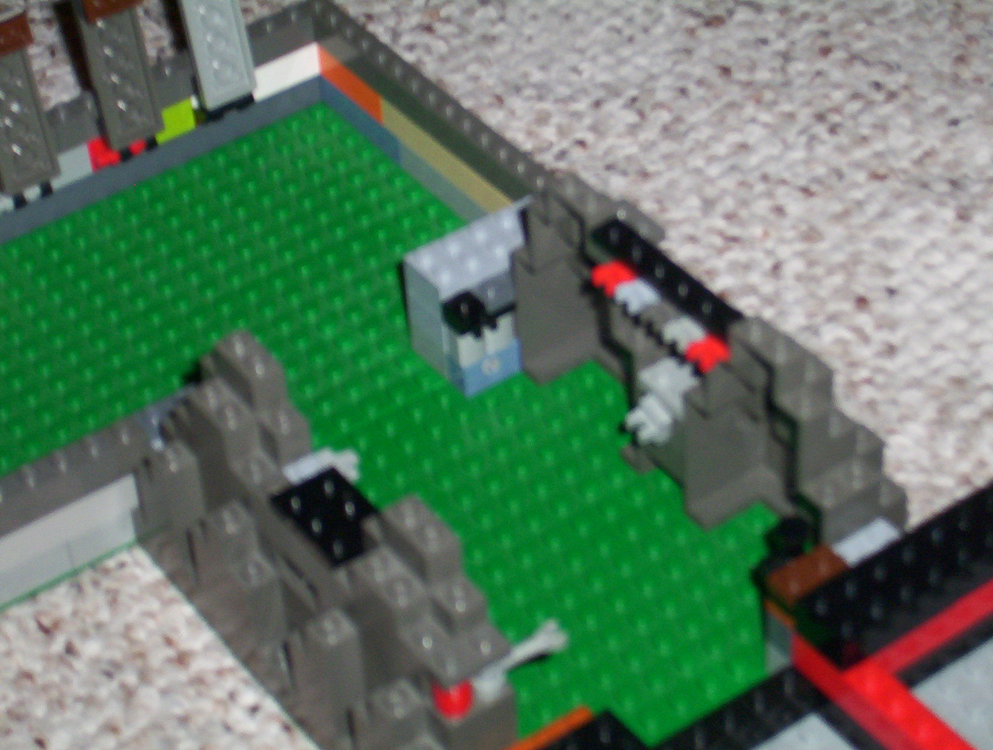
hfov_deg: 19.6
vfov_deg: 14.9
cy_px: 375
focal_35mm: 100
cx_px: 496
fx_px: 2875
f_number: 4.07
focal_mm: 13.24
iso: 140
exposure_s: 1/108
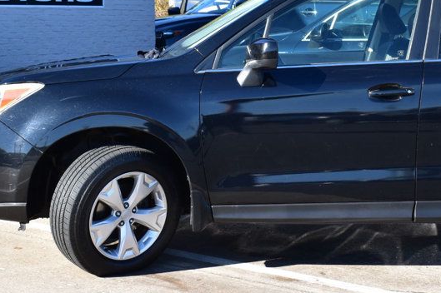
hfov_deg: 22.4
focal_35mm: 90
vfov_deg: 15.2
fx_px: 1101
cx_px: 332
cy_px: 126
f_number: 10
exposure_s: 1/200
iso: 400
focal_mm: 31
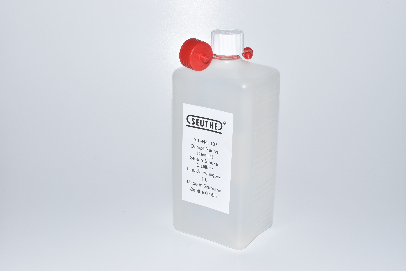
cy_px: 136
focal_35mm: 54
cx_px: 203
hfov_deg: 36.9
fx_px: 609
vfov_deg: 25.1
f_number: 25
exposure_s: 1/60
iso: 640
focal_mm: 36
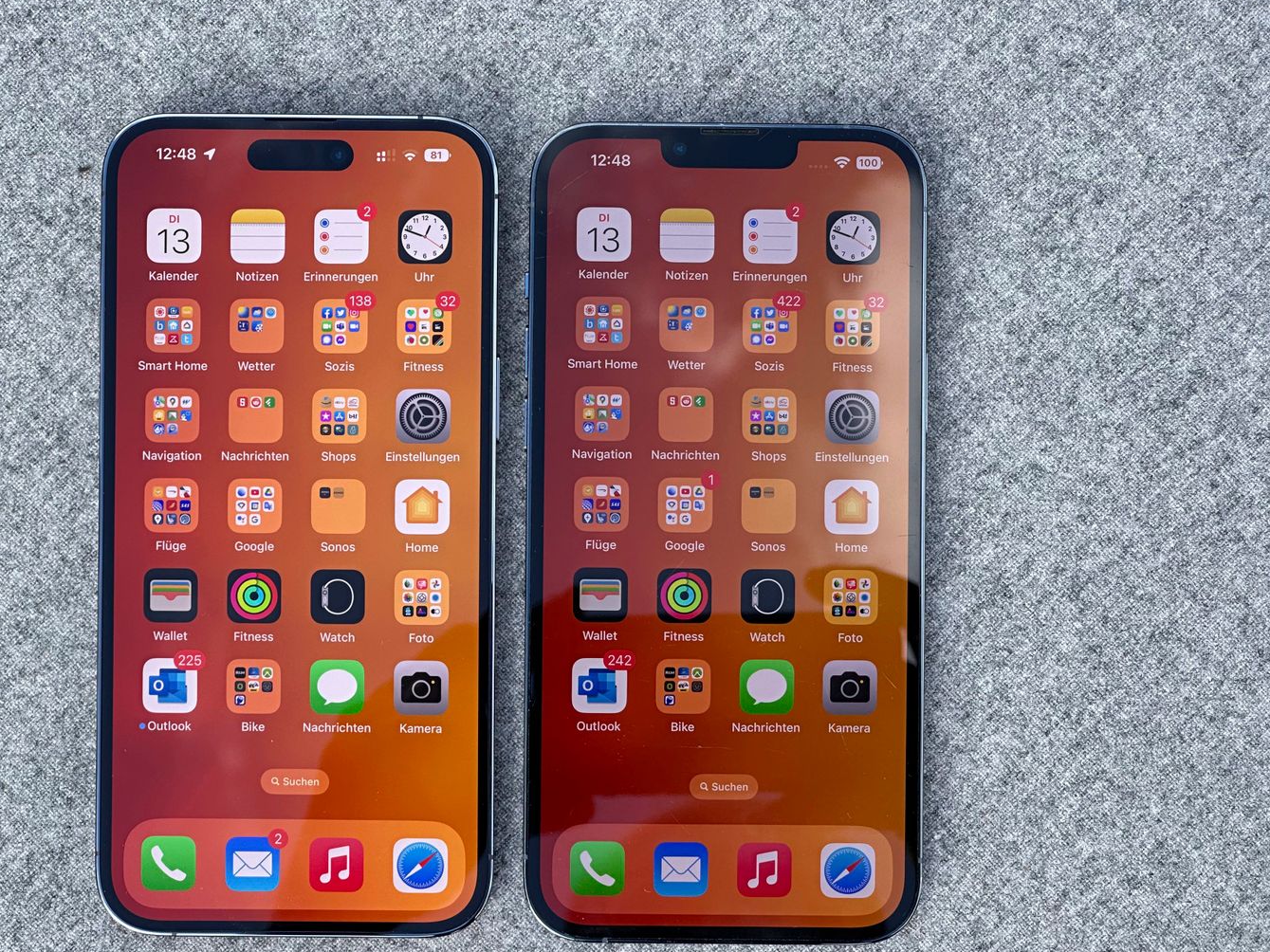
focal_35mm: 92
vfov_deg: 16.1
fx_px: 3375
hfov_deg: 21.3
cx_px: 529
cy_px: 559
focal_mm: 9
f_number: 2.8
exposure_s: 1/150
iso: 32
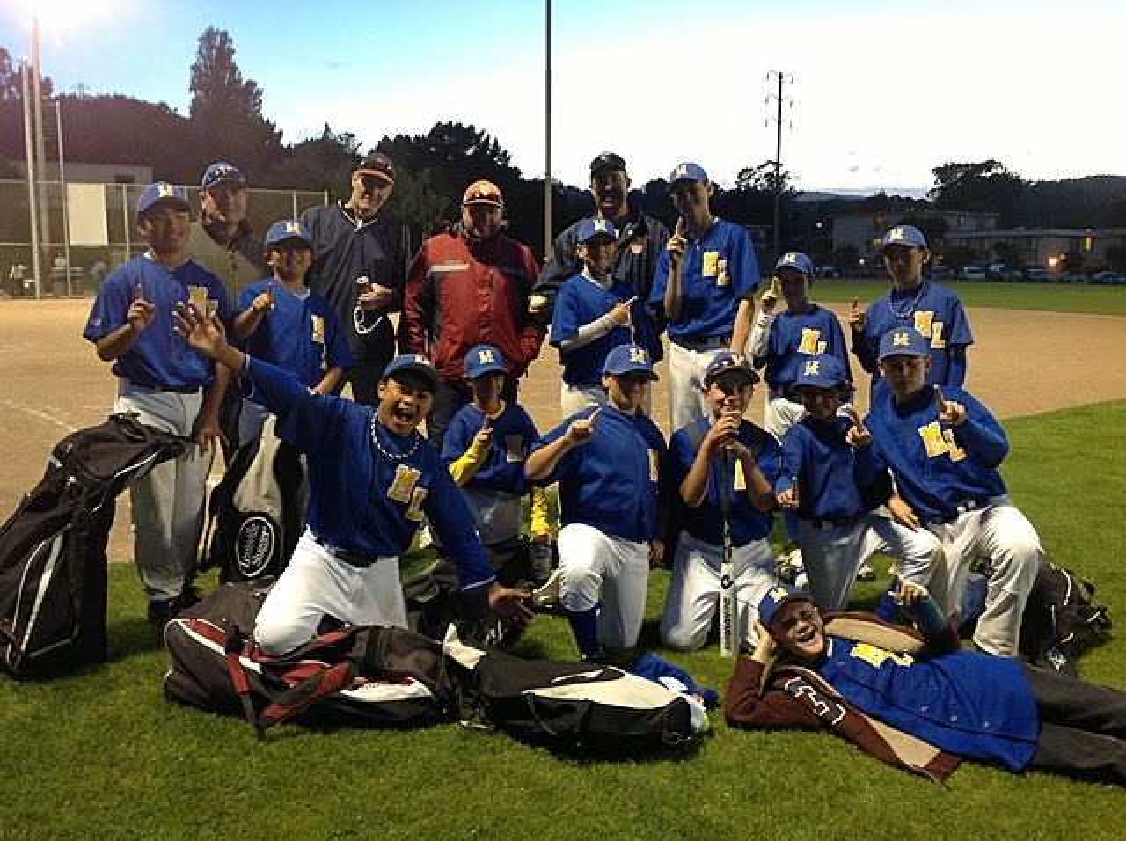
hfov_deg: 52.7
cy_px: 420
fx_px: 1137
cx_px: 563
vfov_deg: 40.6
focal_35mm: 35
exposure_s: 1/15
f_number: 2.4
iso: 160
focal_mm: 4.28
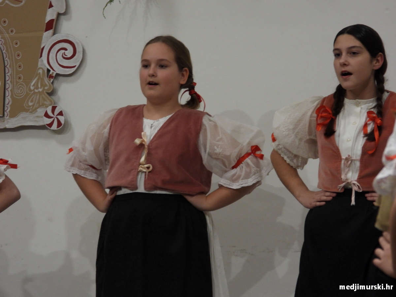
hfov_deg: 7.2
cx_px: 198
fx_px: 3146
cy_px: 148
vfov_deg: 5.4
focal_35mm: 275
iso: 400
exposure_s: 1/30
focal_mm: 49.5
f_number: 4.5
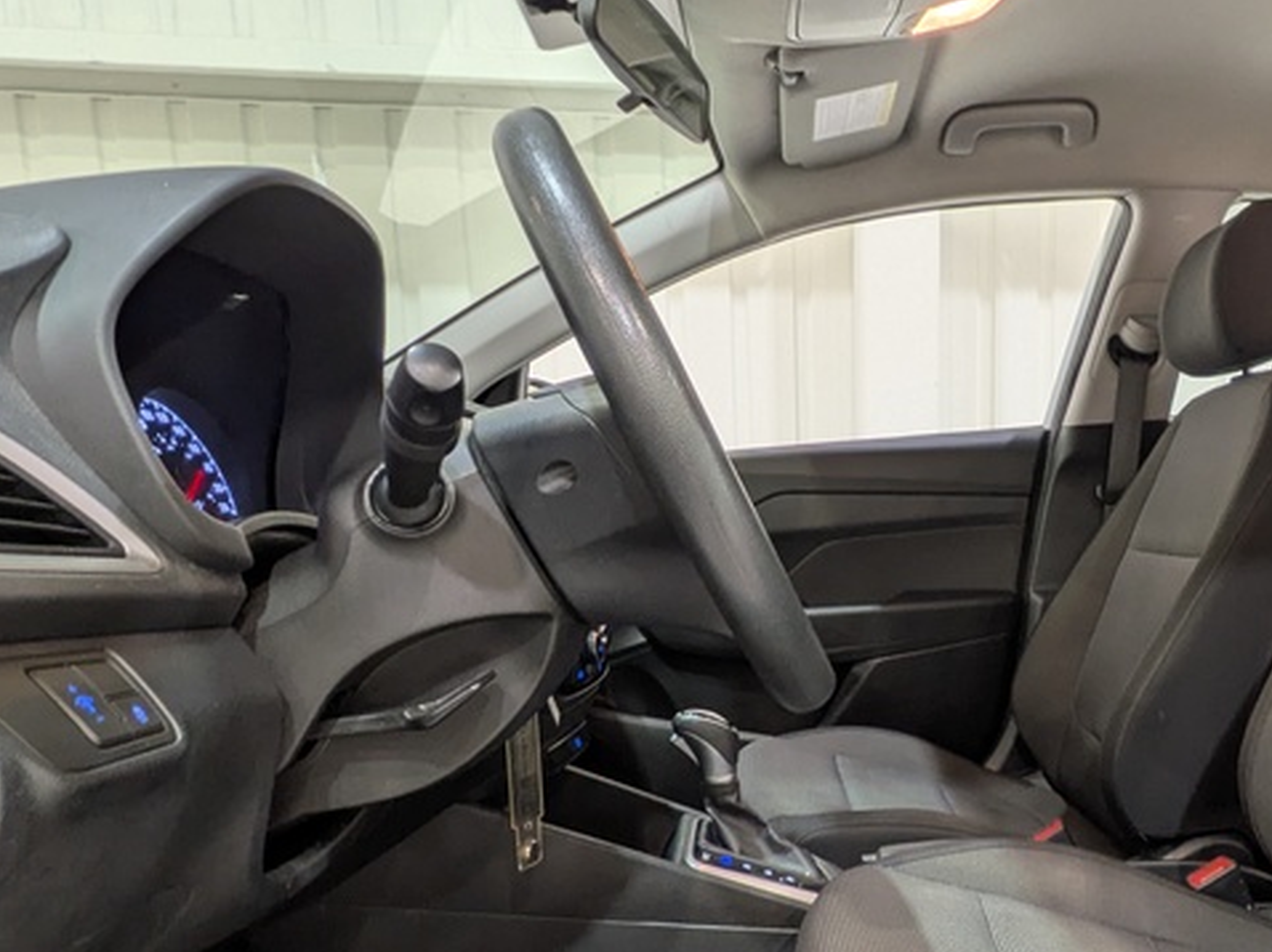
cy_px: 697
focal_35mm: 30
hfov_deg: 57.7
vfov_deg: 45.4
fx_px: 1102
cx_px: 913
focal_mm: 1.83
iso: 47
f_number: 2.2
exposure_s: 1/25
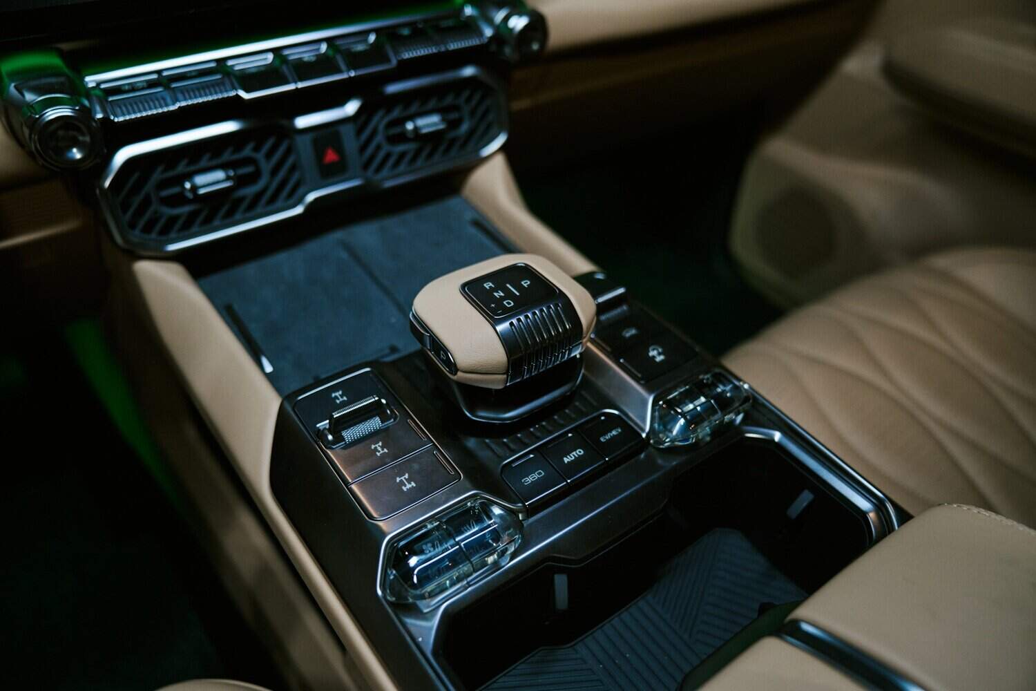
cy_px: 346
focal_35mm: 26
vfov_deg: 49.6
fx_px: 748
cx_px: 518
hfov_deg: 69.4
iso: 1000
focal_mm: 26
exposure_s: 1/60
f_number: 2.8
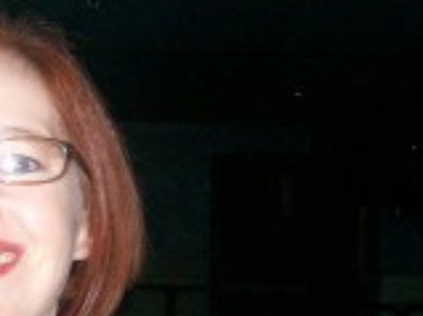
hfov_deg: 18.6
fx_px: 1245
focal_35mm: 102
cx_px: -32
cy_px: 207
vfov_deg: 14.5
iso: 140
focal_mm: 6
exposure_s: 1/64
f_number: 2.7
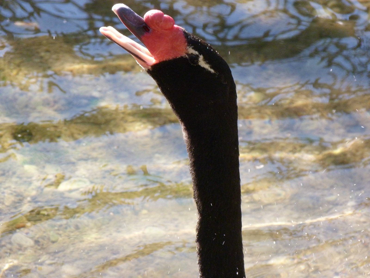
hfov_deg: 4.9
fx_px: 4329
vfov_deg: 3.7
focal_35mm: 405
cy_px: 139
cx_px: 185
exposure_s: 1/400
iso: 400
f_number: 4.2
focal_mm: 72.8
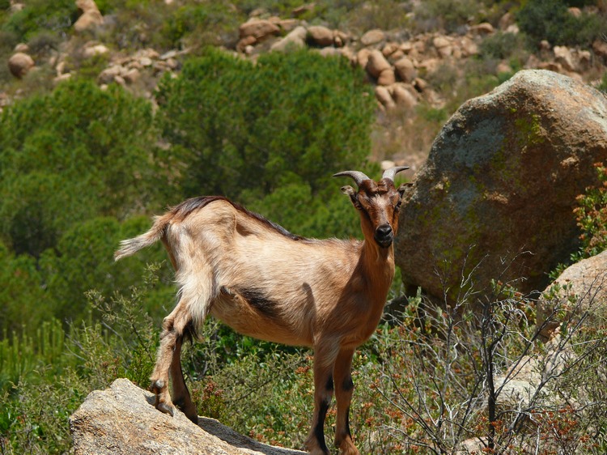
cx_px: 304
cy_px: 228
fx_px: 5399
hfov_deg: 6.4
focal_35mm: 308
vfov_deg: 4.8
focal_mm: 65.1
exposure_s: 1/200
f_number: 5
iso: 100
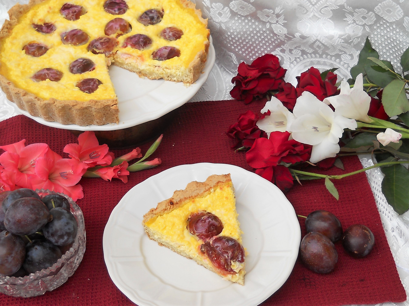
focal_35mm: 41
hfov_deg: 45.8
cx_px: 204
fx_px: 484
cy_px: 153
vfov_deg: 35.1
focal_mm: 6.72
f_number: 3.1
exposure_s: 1/200
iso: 80
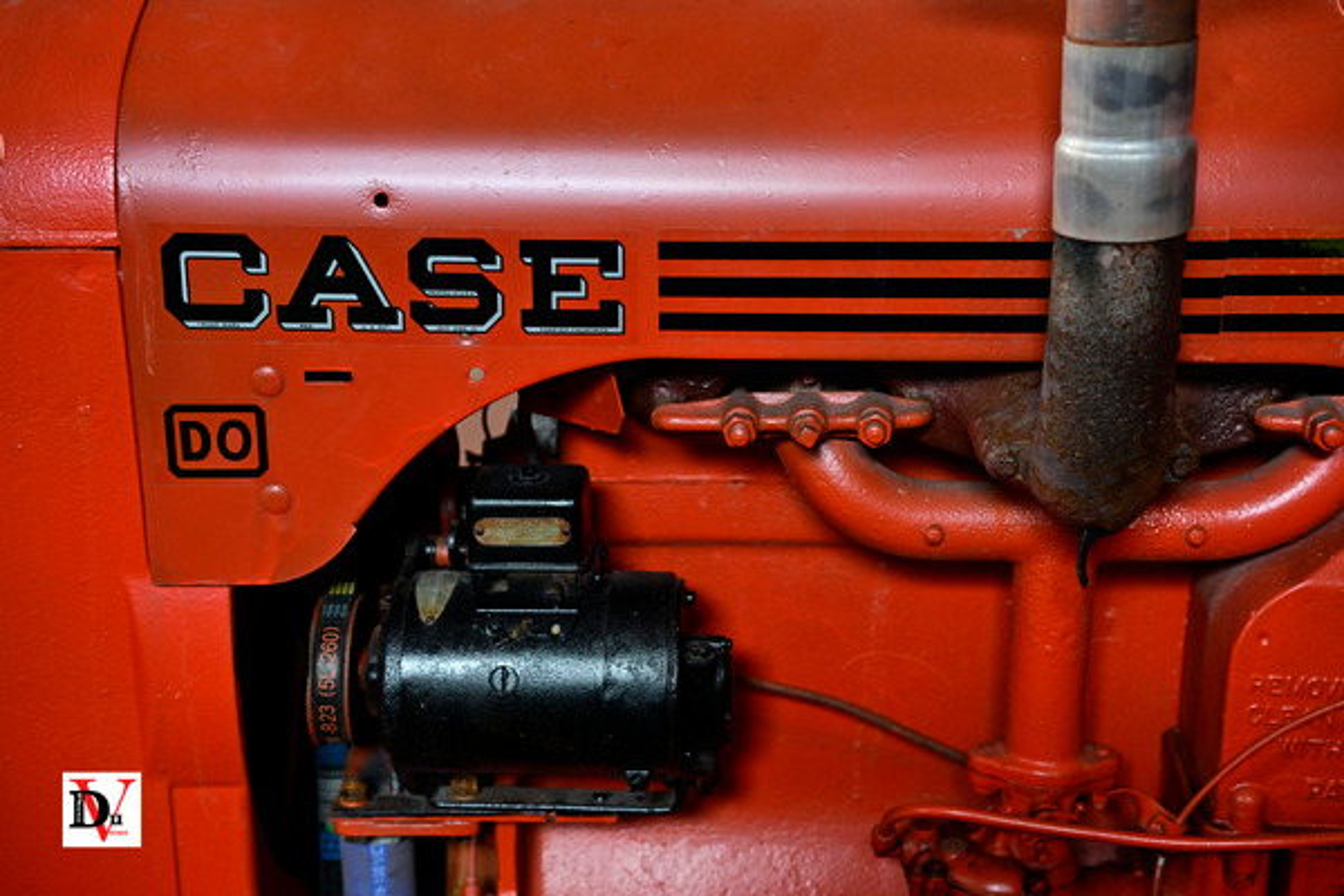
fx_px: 2053
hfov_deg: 36.2
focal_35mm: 55
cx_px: 672
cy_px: 448
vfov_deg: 24.6
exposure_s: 1/125
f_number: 4
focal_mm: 55
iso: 1000
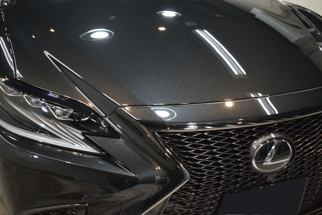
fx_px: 376
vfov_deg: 31.9
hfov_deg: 46.4
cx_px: 161
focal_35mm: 42
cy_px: 108
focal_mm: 28
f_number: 4.2
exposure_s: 1/30
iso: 400
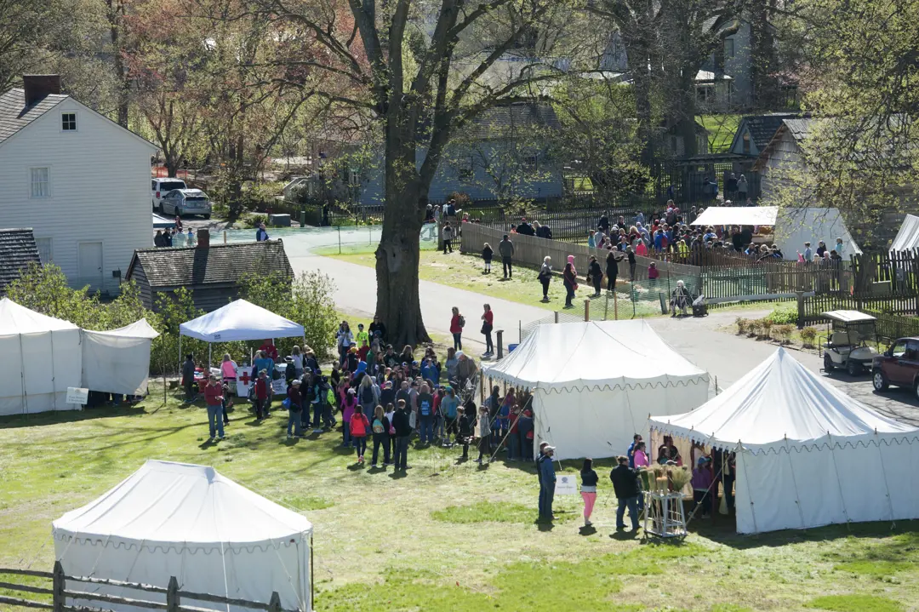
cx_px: 460
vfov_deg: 11.2
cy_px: 306
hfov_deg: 16.8
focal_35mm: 122
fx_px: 3113
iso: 500
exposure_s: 1/2000
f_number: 5.6
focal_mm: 122
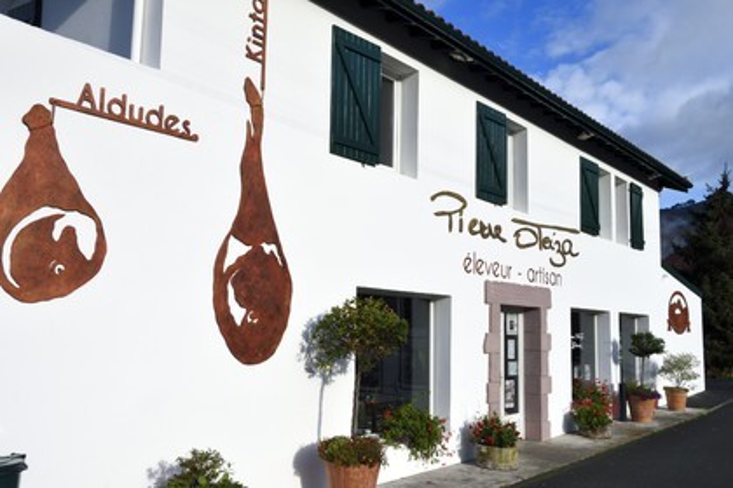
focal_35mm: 36
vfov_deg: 36.9
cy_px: 244
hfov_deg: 53.1
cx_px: 366
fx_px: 733
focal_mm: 36
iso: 400
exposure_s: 1/250
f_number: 22
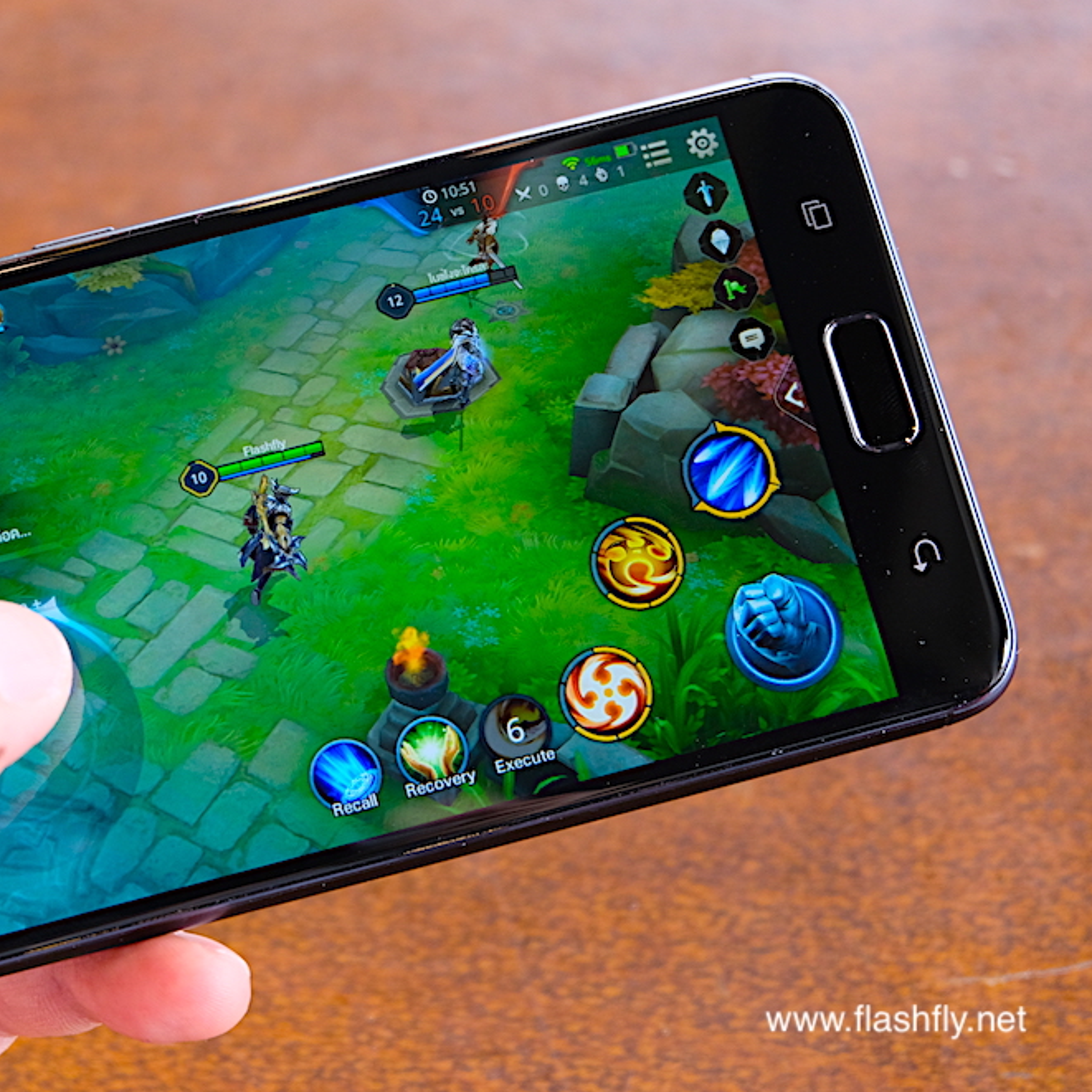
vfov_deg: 27.3
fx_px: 2248
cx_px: 271
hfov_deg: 26.9
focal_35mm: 63
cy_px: 548
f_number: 5
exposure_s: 1/58
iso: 1000
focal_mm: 32.5
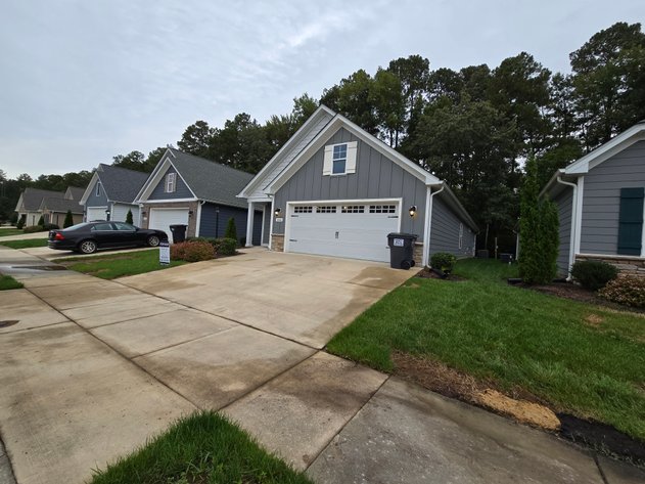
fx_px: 242
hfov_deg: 106.2
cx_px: 322
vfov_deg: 89.9
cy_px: 242
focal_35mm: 13
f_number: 2.2
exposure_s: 1/375
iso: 50
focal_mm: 2.2
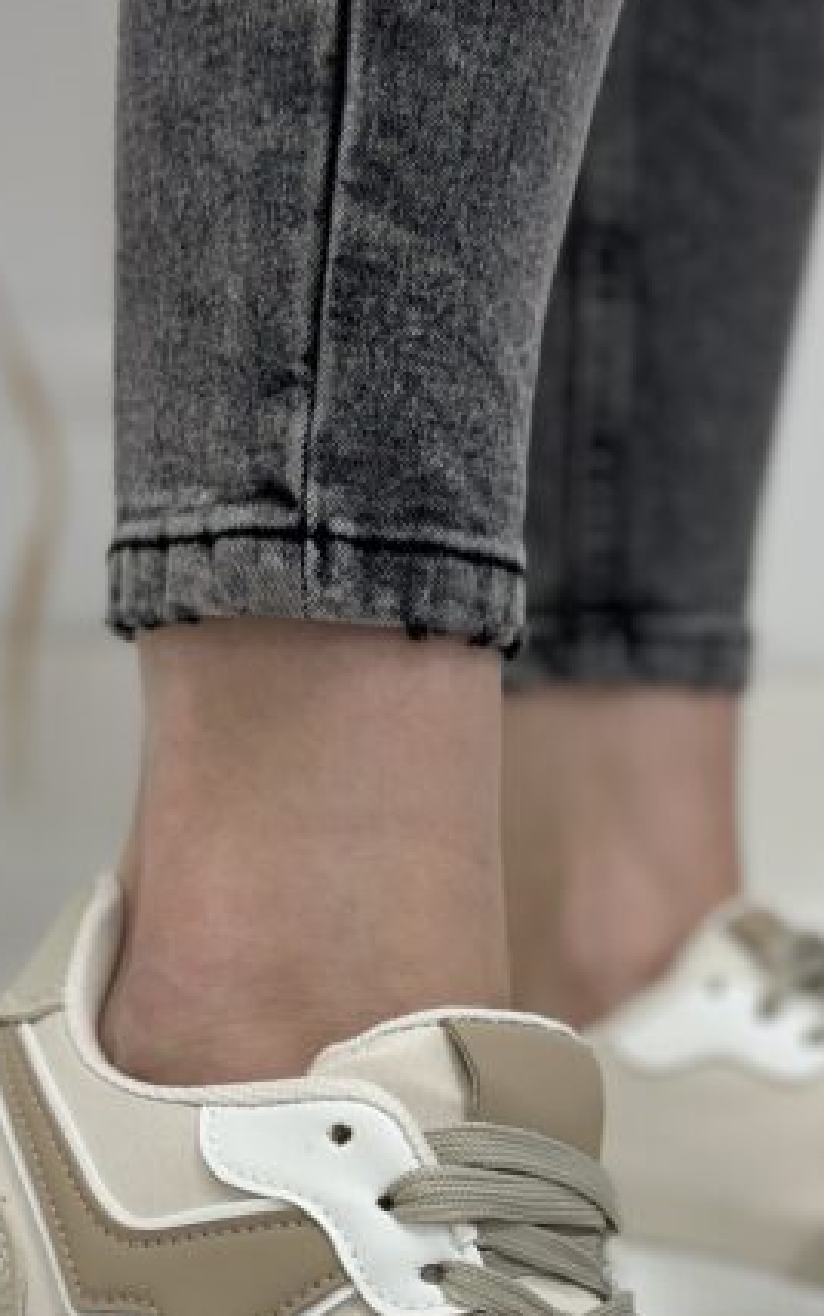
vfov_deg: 21.4
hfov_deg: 13.8
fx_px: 3409
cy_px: 1159
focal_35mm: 95
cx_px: 486
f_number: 1.78
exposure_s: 1/100
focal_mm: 6.86
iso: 125
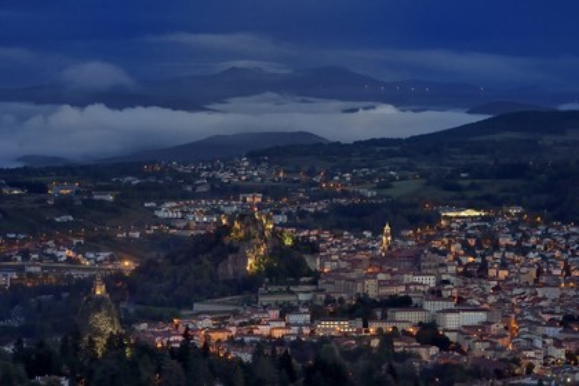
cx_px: 290
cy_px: 193
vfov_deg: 9.5
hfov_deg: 14.2
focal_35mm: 145
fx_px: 2332
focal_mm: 145
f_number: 6.3
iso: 1600
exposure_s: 1/8
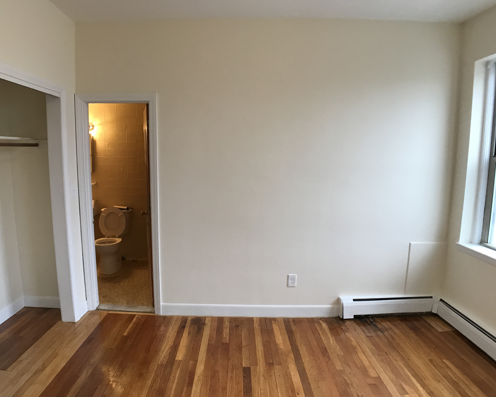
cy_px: 203
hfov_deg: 58.7
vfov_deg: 48.5
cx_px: 232
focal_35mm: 30
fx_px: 440
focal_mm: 3.99
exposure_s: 1/30
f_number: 1.8
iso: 32
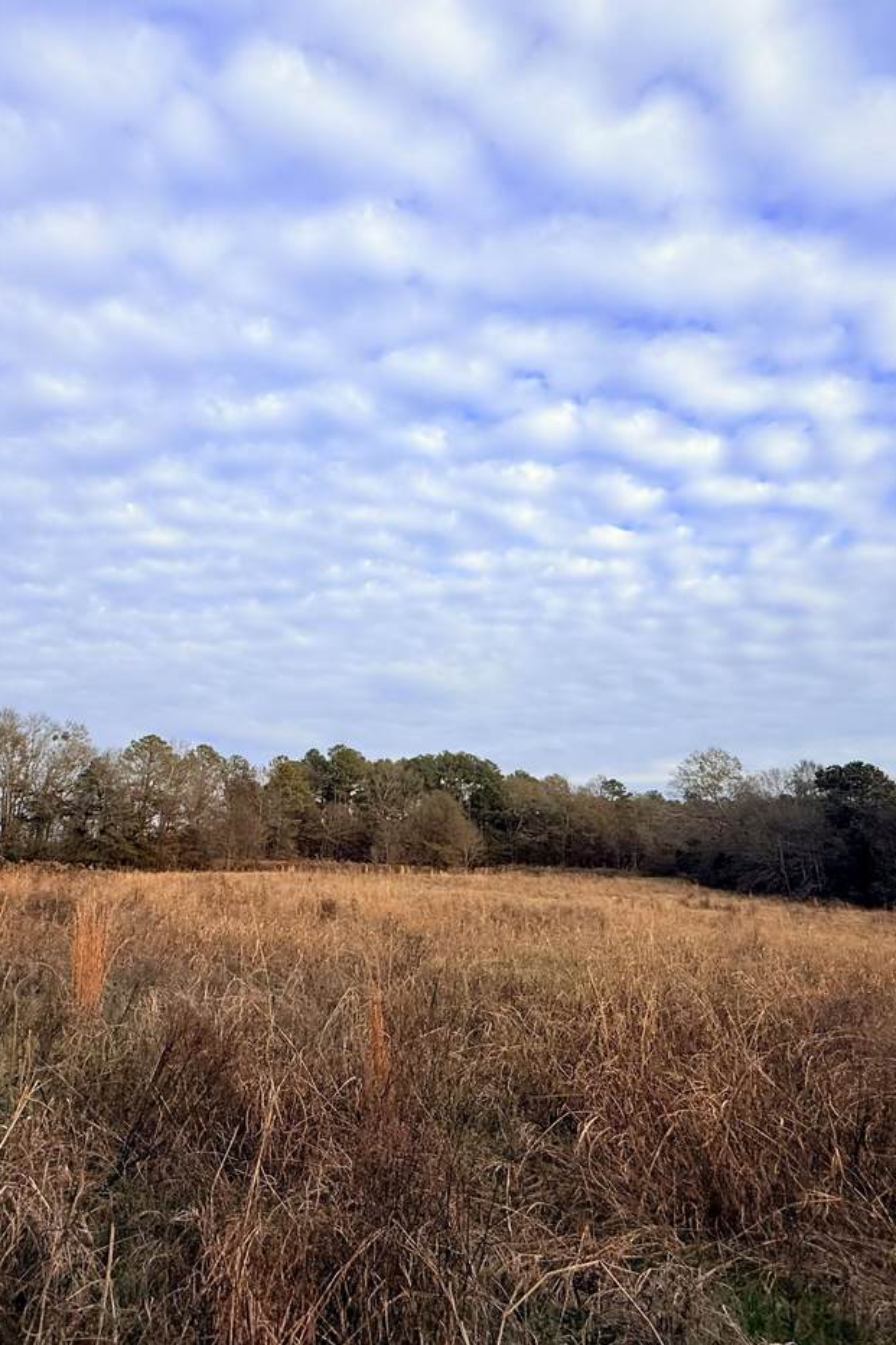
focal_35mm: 20
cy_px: 658
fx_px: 747
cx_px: 387
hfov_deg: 61.7
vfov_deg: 84.0
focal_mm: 2.22
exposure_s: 1/779
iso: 50
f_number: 2.2
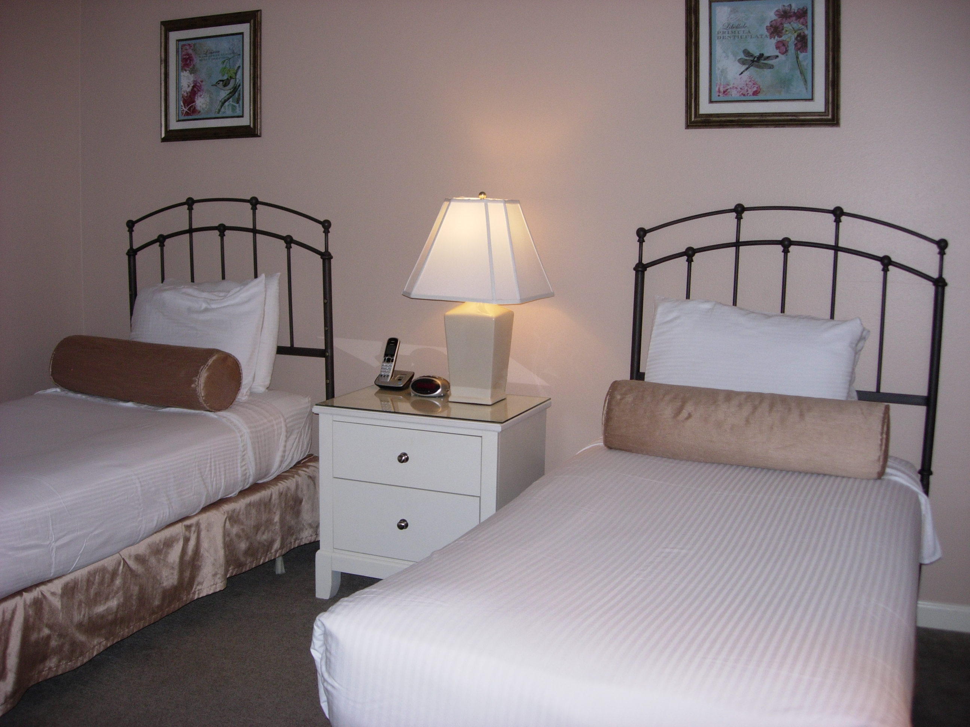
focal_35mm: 38
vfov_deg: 37.7
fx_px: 1065
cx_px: 485
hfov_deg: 49.0
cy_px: 364
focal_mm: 7.8
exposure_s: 1/64
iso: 79
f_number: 2.8
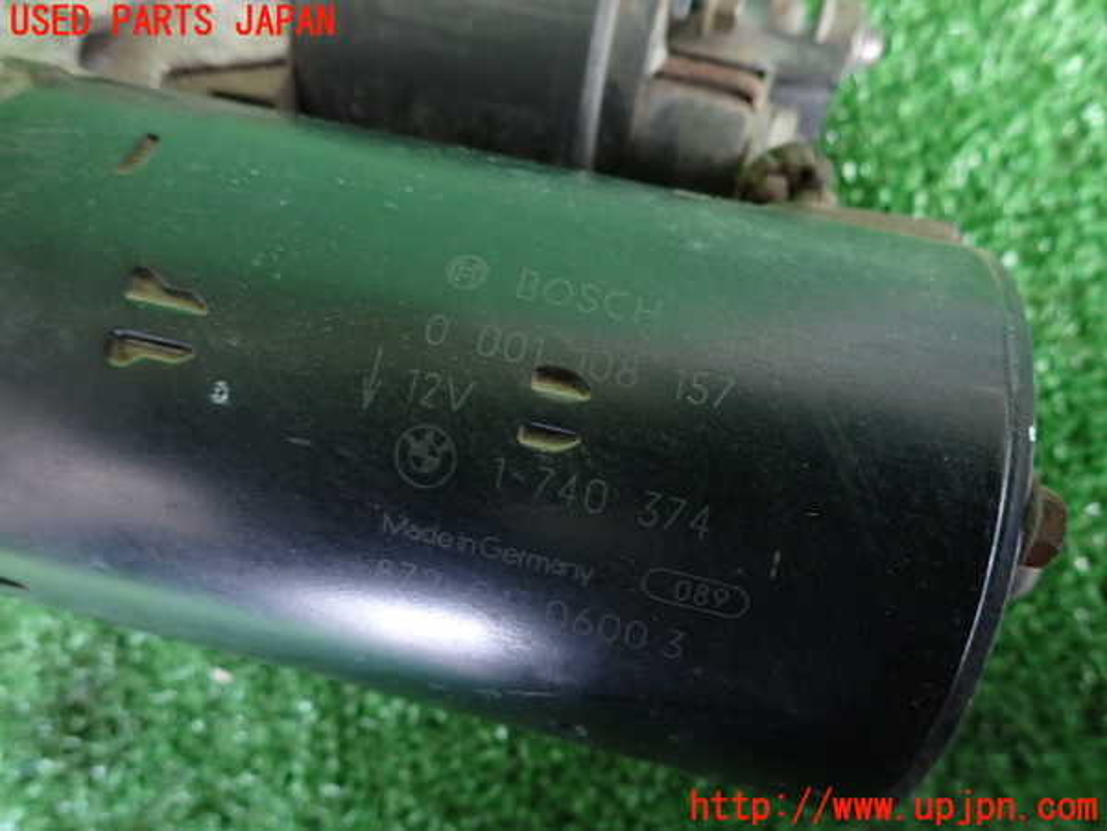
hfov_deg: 69.4
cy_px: 416
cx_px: 554
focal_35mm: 25
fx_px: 799
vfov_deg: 54.9
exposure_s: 1/30
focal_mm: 4.5
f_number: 2
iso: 500
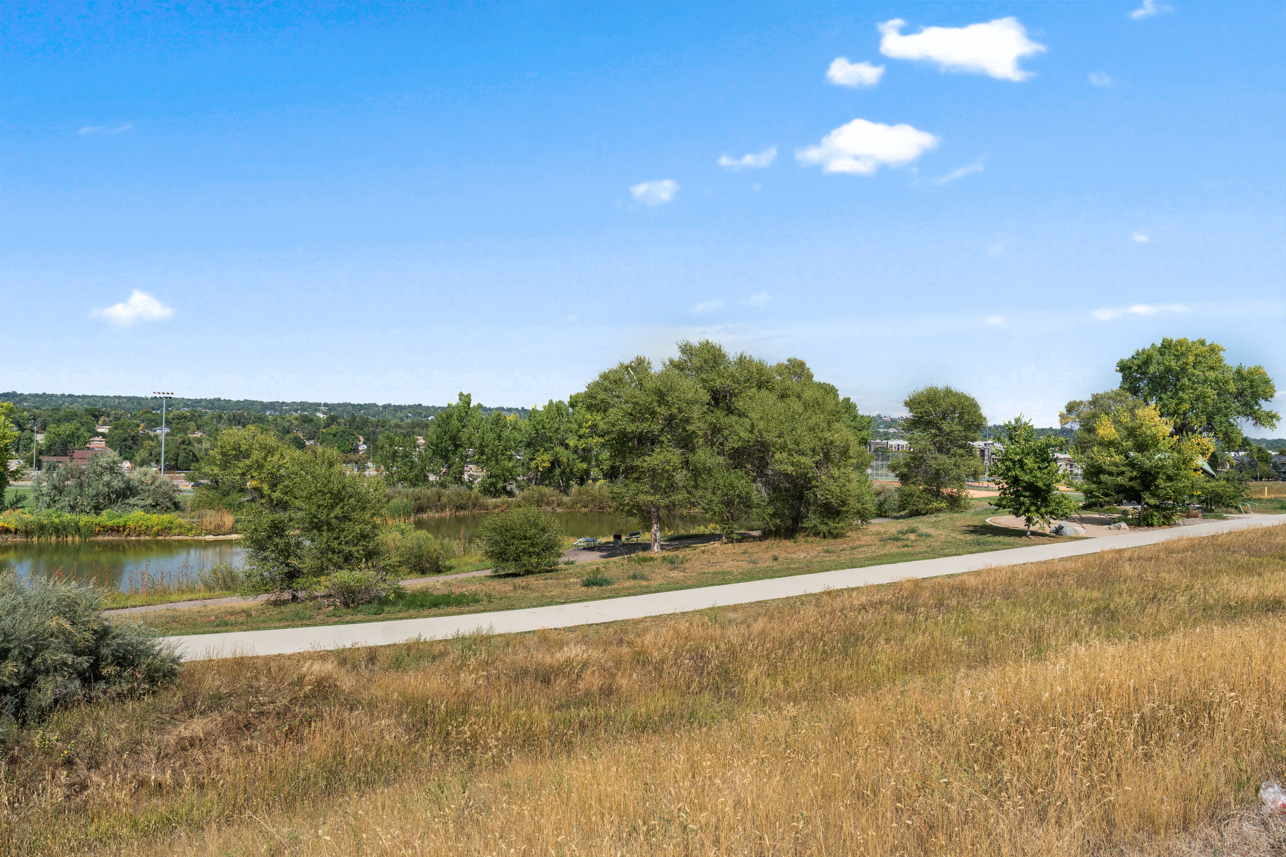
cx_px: 643
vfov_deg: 51.3
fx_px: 893
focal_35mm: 25
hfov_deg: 71.5
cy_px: 428
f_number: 8
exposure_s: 1/2000
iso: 640
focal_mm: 25
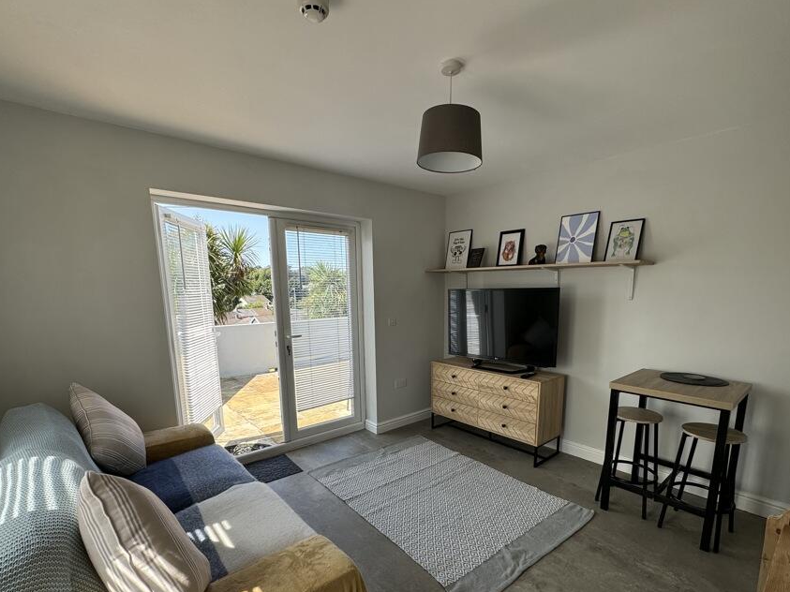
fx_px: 388
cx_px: 414
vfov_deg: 73.9
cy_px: 356
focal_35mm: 17
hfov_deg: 91.0
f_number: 2.2
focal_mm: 2.22
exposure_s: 1/284
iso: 40
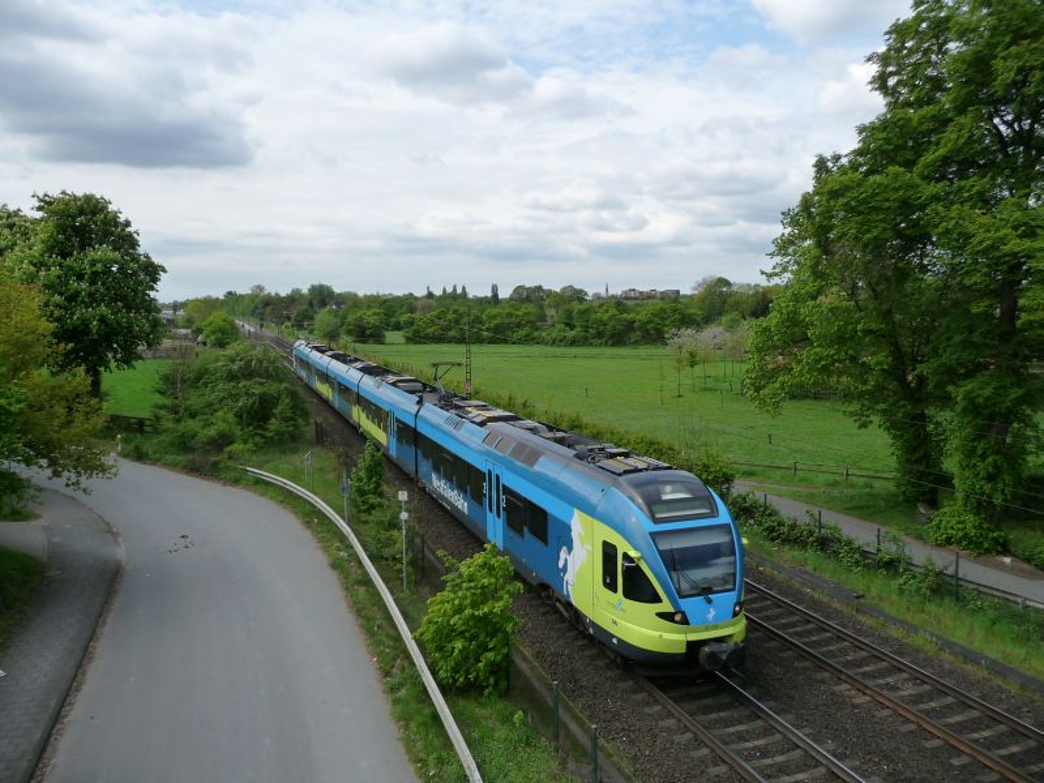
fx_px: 844
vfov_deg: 49.7
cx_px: 522
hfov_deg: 63.4
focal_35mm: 28
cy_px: 392
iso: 160
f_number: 3.3
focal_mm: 4.7
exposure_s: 1/1000
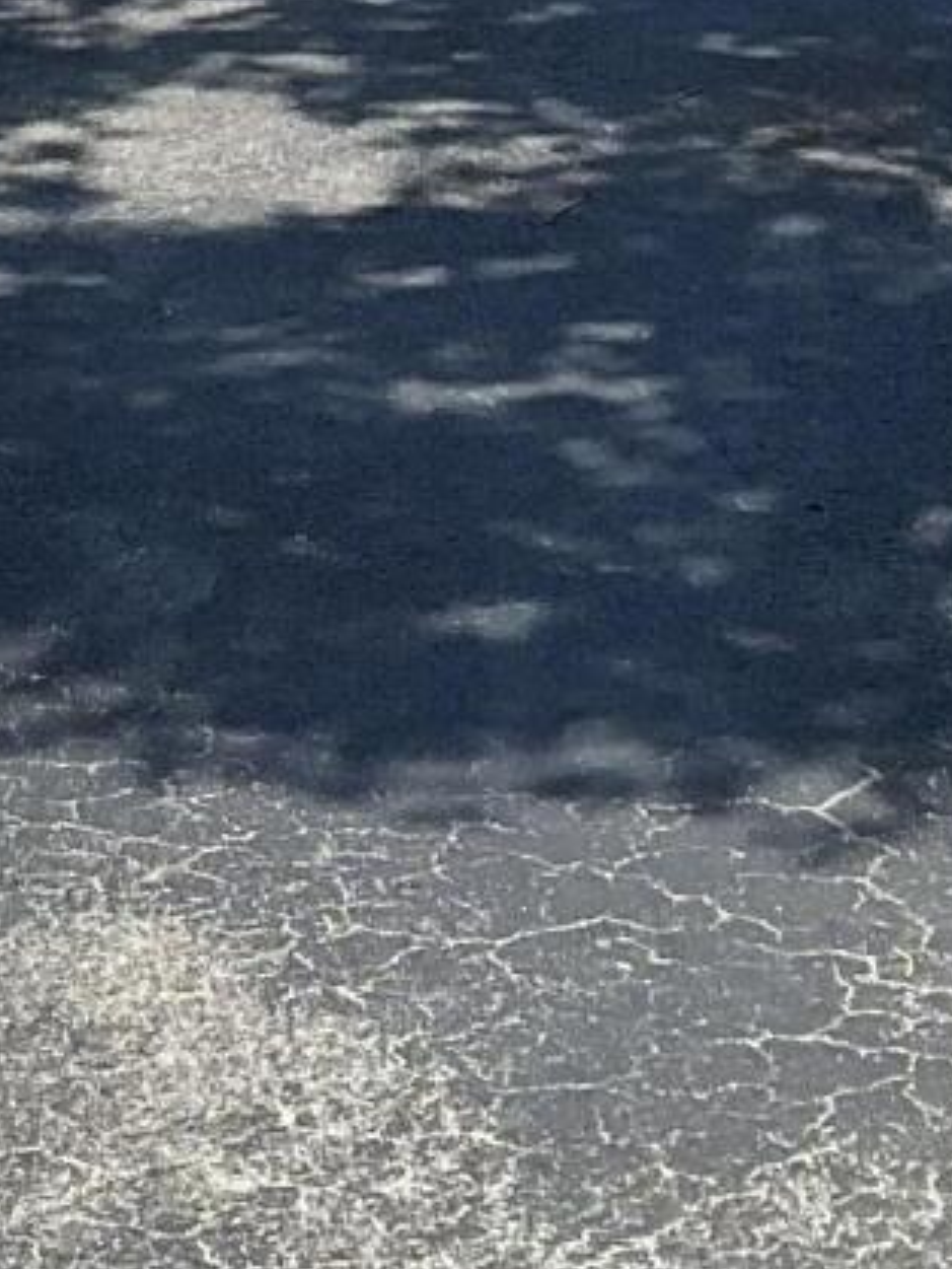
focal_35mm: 139
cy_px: -1114
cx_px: -131
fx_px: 5094
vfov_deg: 12.7
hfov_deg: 10.5
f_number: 1.8
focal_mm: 3
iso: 16
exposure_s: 1/1577
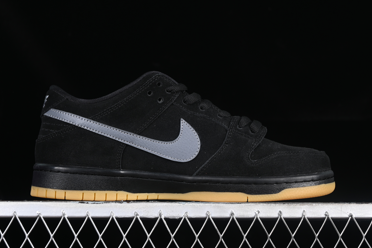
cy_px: 121
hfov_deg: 24.8
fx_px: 847
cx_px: 184
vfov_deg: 16.7
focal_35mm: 82
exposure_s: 1/60
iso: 160
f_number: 6.3
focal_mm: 50
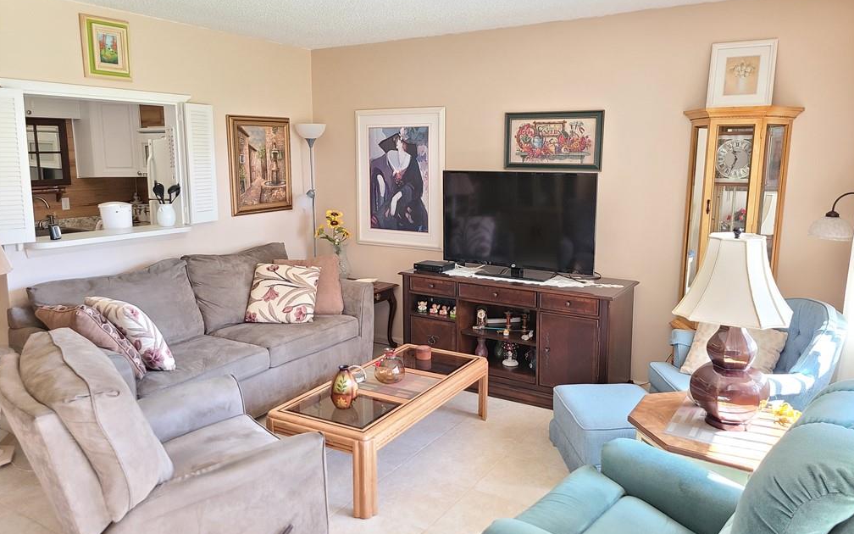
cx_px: 428
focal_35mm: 28
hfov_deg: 66.5
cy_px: 247
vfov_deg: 44.5
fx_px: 652
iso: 250
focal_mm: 5.4
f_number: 1.8
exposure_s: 1/59
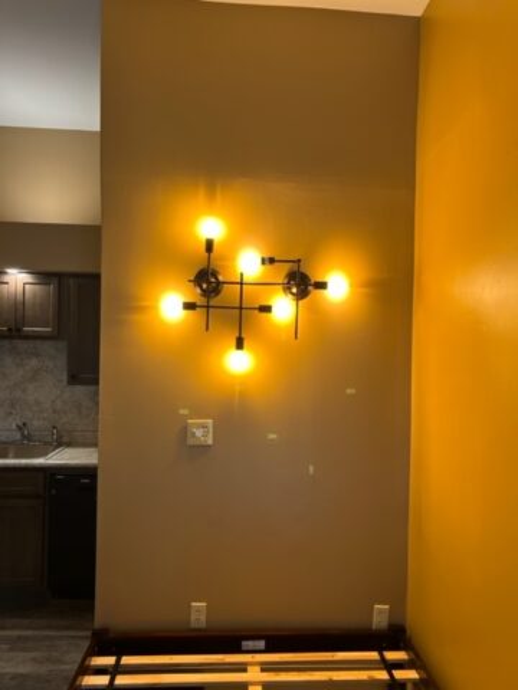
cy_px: 345
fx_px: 519
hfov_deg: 53.1
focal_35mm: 26
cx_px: 259
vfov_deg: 67.3
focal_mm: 5.7
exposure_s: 1/120
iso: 125
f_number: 1.5
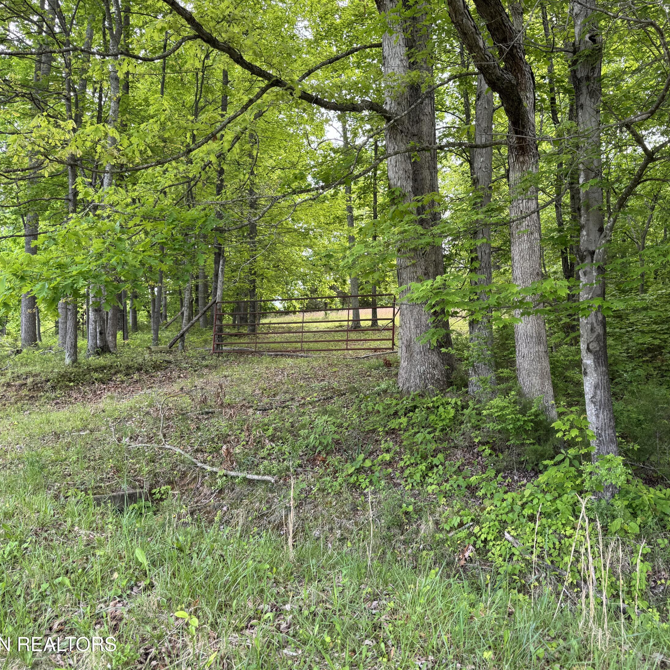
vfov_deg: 55.6
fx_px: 635
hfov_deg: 54.8
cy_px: 332
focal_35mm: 29
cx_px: 429
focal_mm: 6.76
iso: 50
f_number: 1.78
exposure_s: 1/122
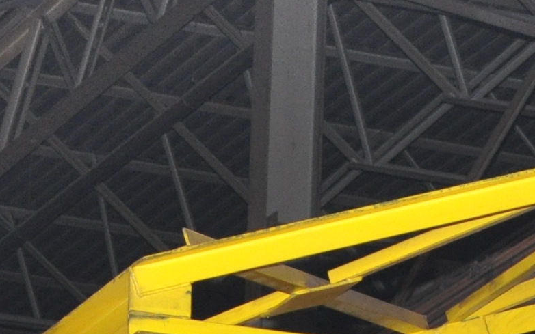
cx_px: 814
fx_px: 5862
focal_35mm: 402
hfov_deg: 5.2
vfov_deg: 3.3
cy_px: 540
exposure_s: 1/60
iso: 800
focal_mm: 48
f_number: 5.6
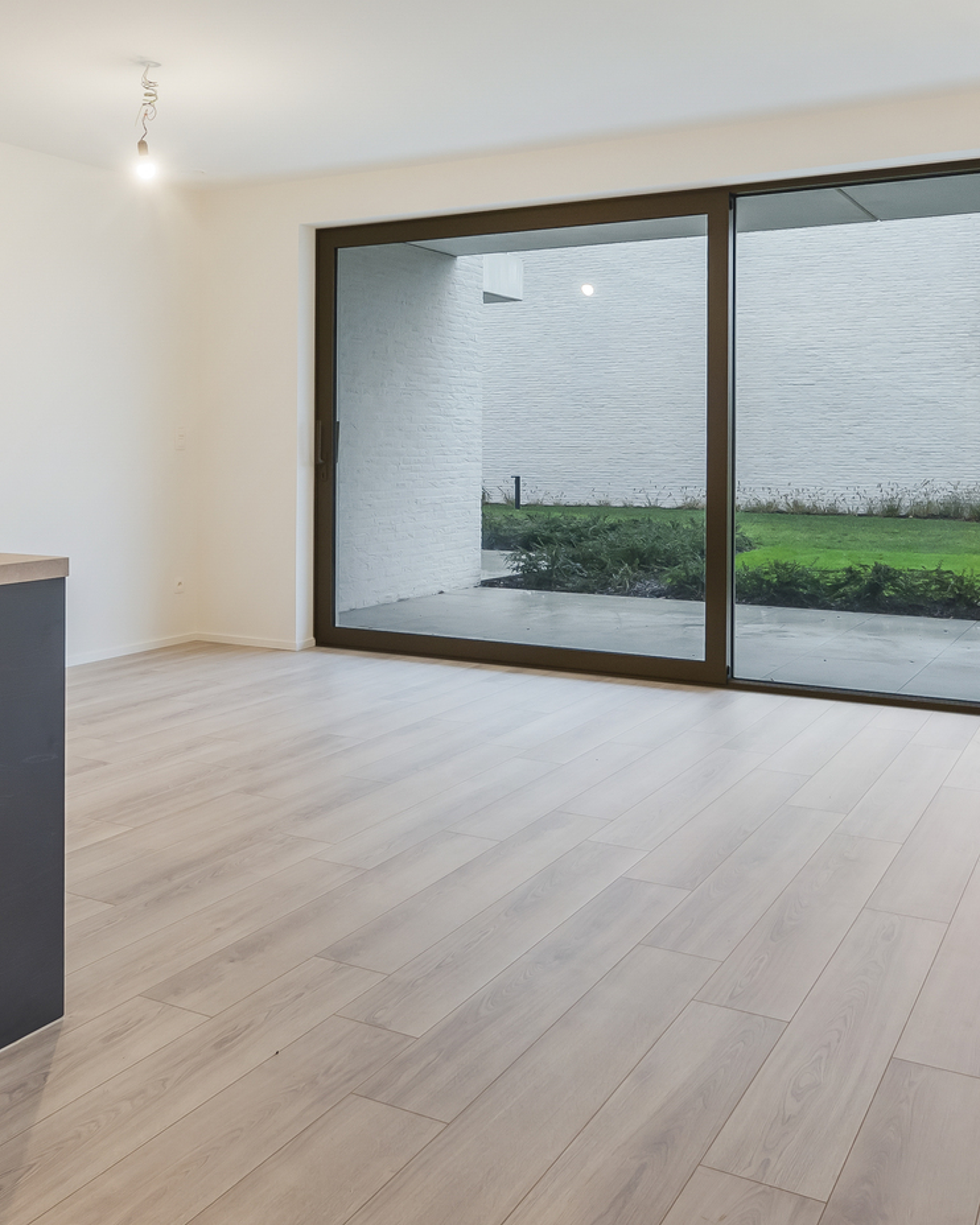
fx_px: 1233
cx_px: 384
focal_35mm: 34
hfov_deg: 43.1
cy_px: 471
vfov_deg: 52.4
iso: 250
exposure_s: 1/3
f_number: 8
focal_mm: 14
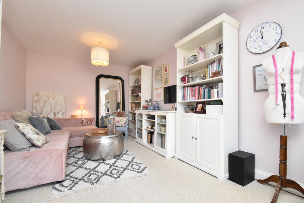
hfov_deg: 100.4
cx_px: 152
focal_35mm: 15
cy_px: 102
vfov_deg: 77.3
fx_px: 127
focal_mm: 10
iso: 1600
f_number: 9
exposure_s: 1/60
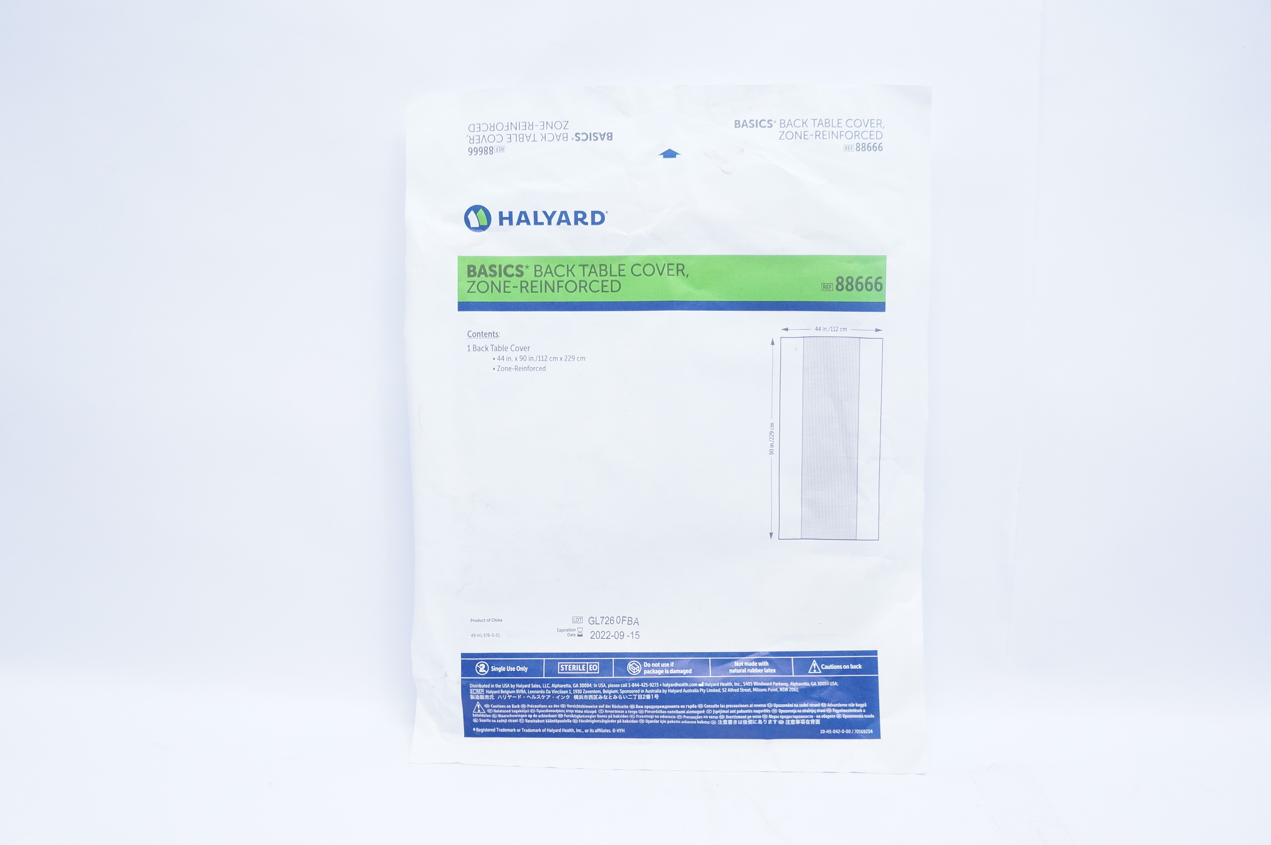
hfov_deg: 64.6
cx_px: 636
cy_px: 422
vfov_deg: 45.6
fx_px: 1005
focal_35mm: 28
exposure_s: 1/100
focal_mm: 19
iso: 800
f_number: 4
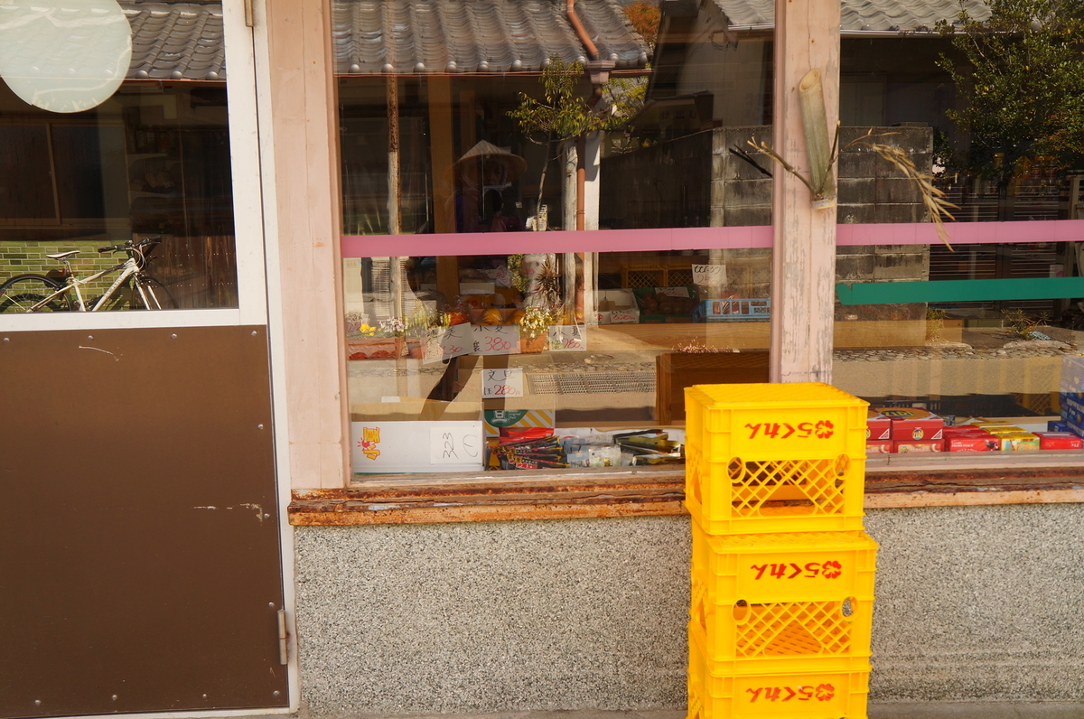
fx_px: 1037
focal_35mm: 34
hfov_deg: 55.2
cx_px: 542
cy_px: 360
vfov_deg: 38.2
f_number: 5.6
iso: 200
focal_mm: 23
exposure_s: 1/125
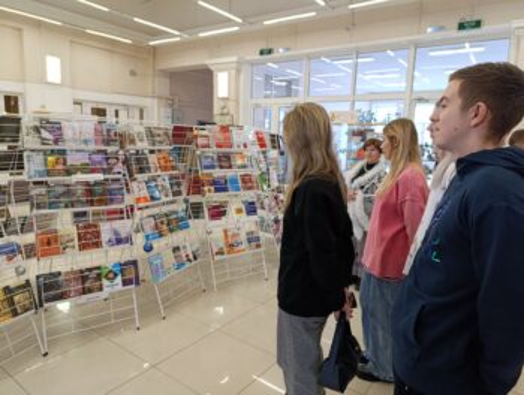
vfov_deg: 59.1
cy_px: 198
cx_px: 262
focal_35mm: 23
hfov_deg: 73.8
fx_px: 349
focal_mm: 6.14
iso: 1000
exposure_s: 1/120
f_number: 1.6
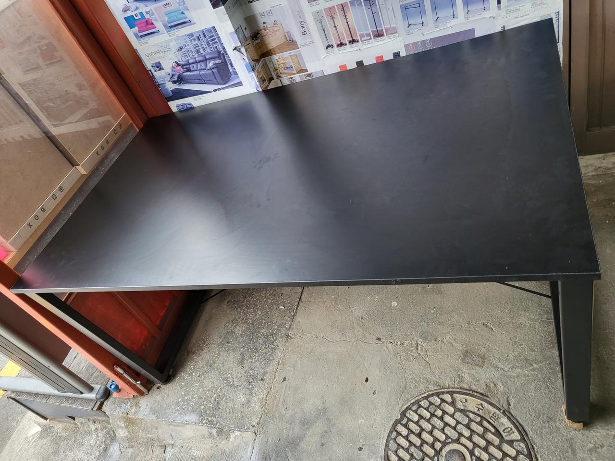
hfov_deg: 67.3
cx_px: 308
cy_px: 230
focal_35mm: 26
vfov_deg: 53.1
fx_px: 462
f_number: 1.8
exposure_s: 1/120
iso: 100
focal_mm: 4.25
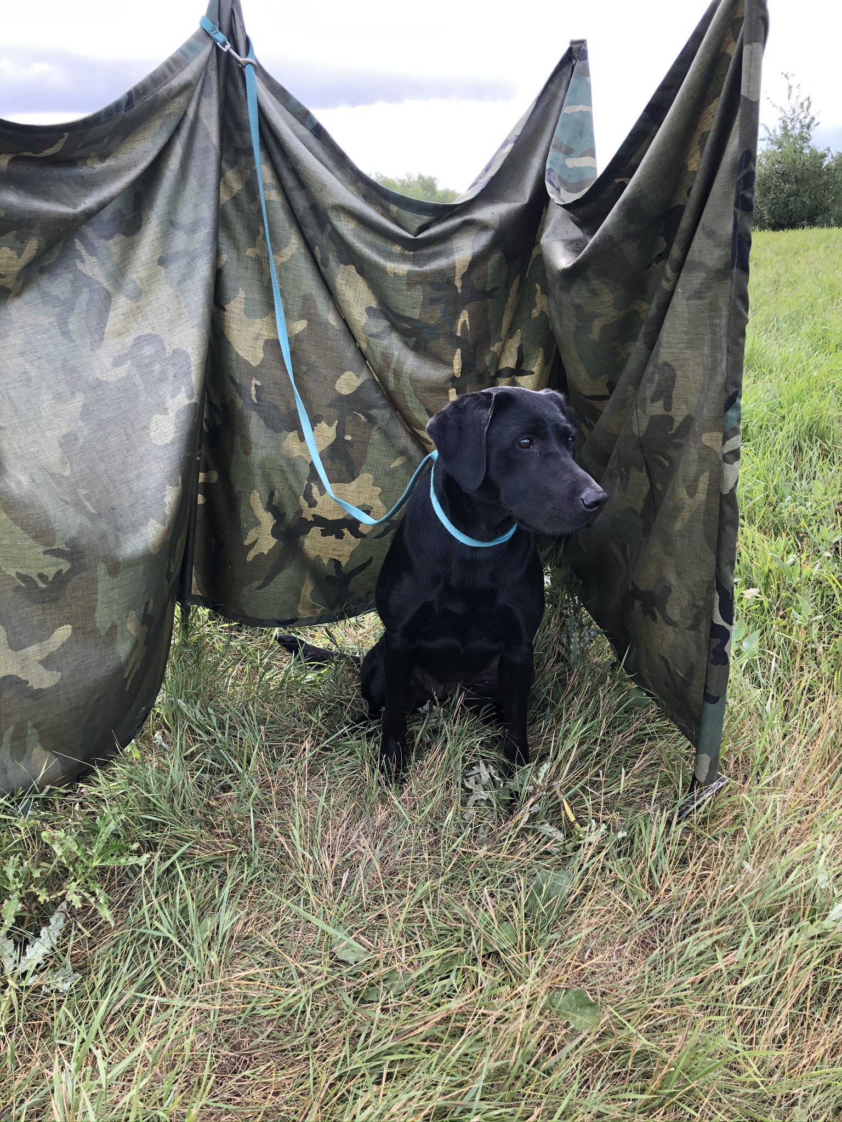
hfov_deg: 49.7
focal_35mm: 28
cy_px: 561
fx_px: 908
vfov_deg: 63.4
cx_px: 421
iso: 20
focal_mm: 4
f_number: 1.8
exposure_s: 1/184
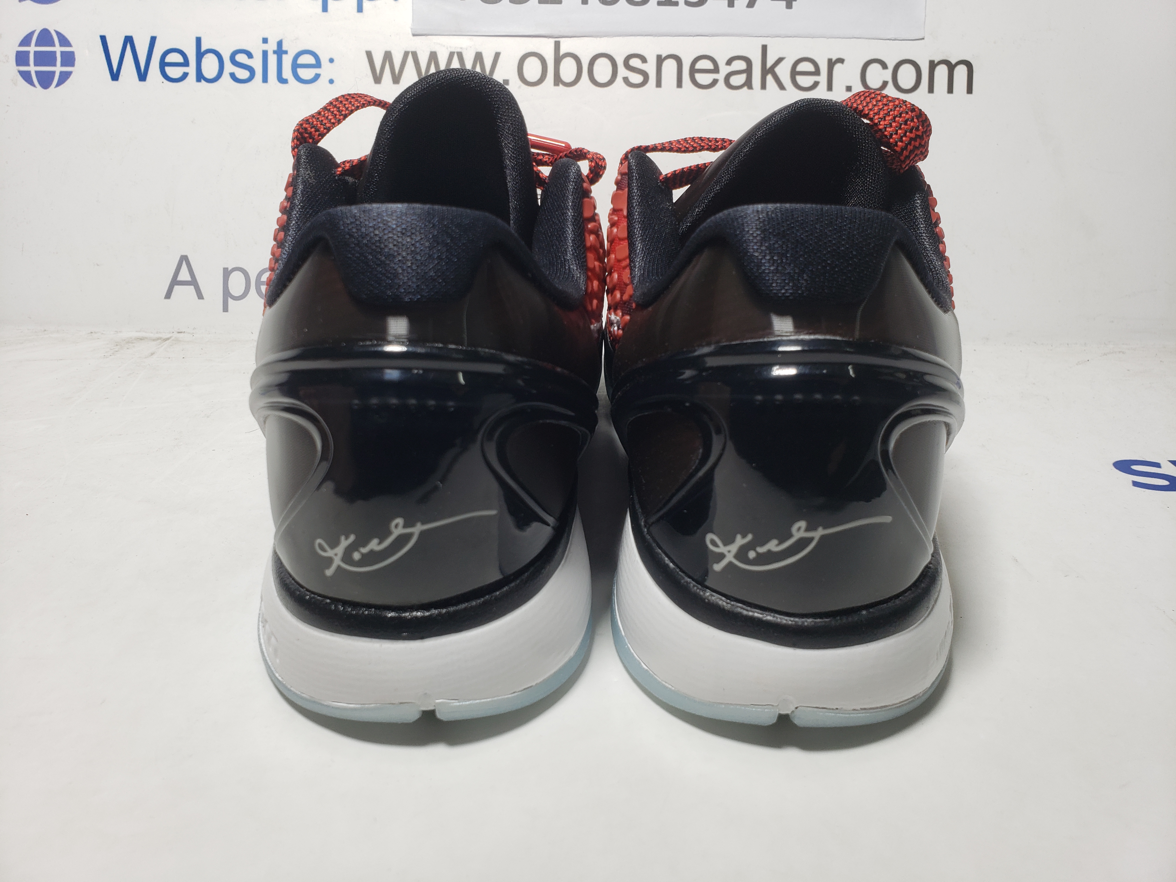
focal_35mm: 26
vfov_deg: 53.1
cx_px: 588
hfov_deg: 67.3
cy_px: 441
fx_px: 883
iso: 50
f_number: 2.4
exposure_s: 1/144
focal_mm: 4.3
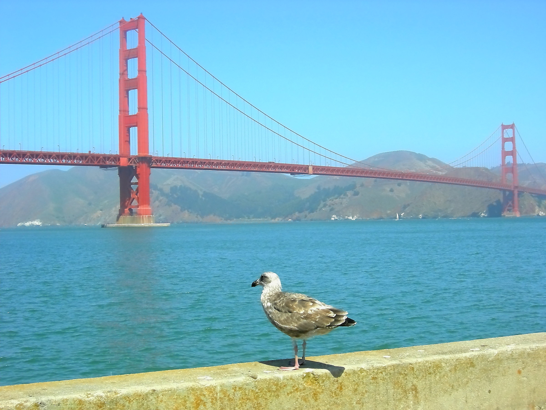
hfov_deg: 38.2
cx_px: 273
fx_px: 789
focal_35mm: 50
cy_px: 205
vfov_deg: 29.1
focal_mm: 10.4
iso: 64
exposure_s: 1/234
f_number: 6.2
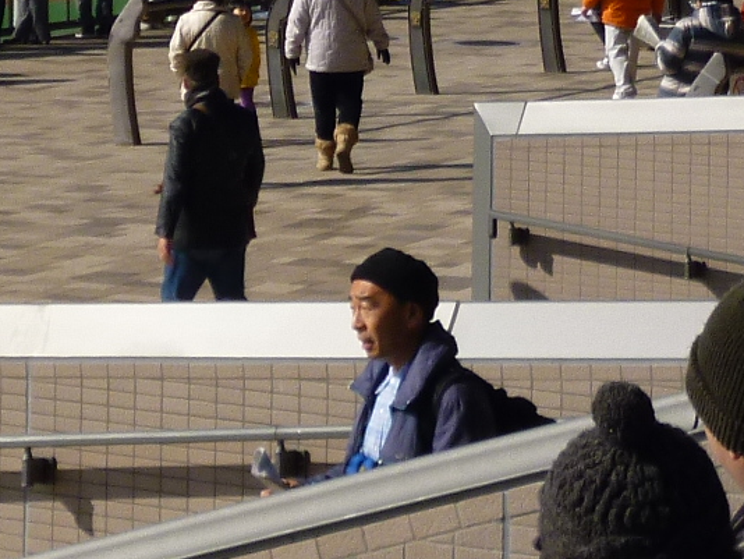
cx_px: 81
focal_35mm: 230
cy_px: -679
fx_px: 4946
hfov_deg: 8.6
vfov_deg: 6.2
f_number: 13
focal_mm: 8.6
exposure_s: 1/100
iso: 100
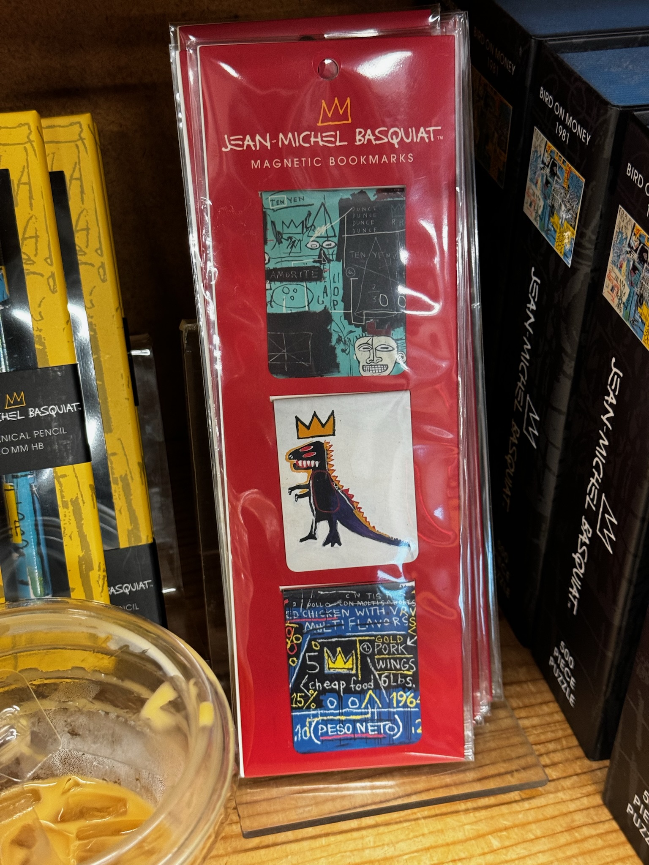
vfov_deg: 39.7
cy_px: 432
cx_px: 324
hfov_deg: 30.3
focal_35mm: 48
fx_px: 1200
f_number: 1.78
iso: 250
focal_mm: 6.76
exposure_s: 1/40
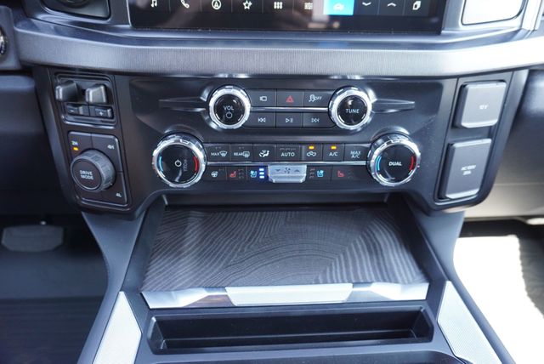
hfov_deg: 73.7
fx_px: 363
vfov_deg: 53.2
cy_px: 182
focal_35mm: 24
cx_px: 272
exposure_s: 1/60
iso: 640
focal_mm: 16
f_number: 4
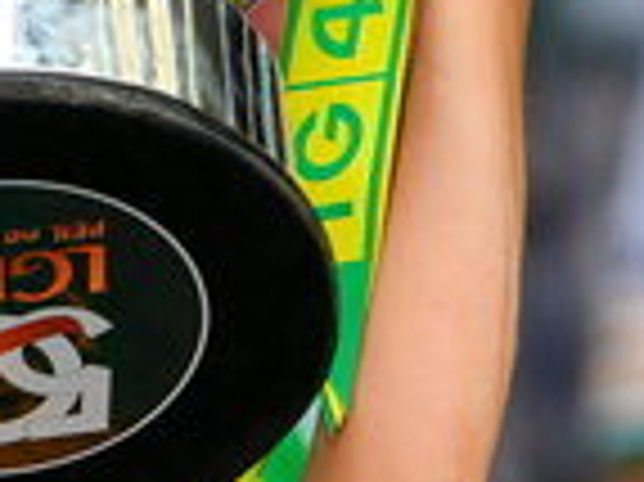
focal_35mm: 2761
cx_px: 162
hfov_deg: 0.7
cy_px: 865
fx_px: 51323
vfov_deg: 0.5
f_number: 4.5
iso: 1250
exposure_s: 1/1600
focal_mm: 400
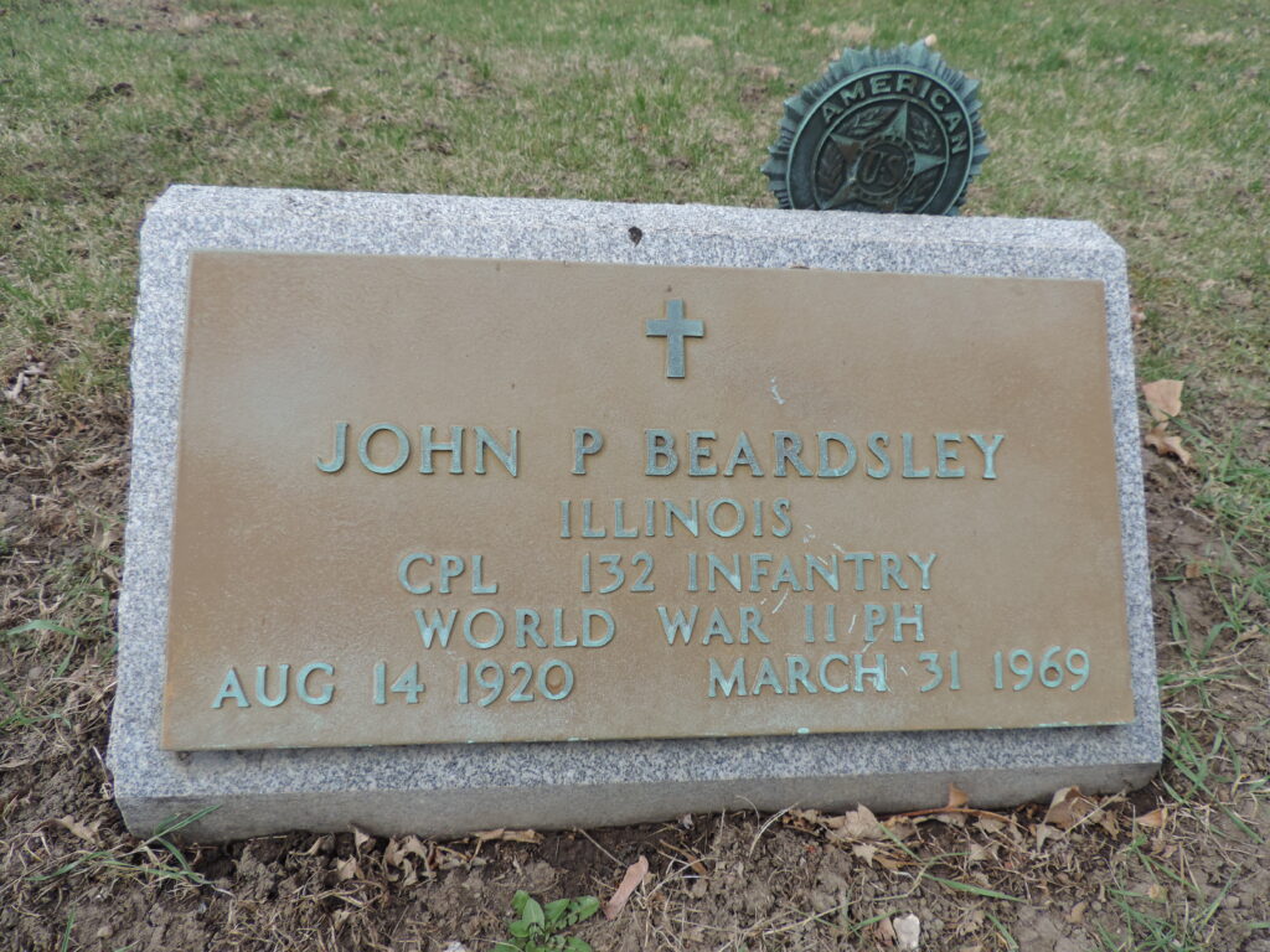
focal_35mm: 24
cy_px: 476
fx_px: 881
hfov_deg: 71.6
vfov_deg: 56.8
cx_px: 635
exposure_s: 1/500
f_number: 3
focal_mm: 4.3
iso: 80
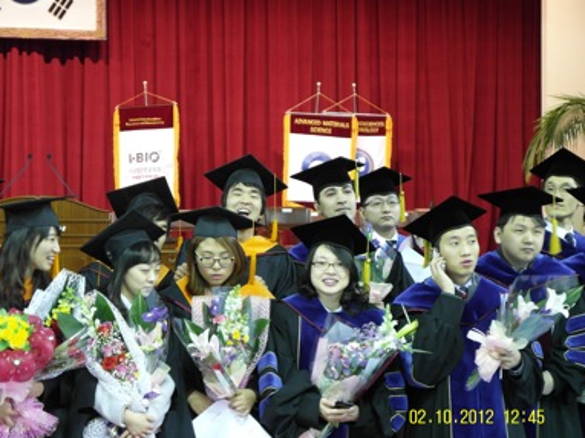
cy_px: 217
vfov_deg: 17.8
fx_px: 1402
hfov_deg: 23.6
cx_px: 256
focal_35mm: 83
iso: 240
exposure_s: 1/30
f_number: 2.4
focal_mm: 15.6
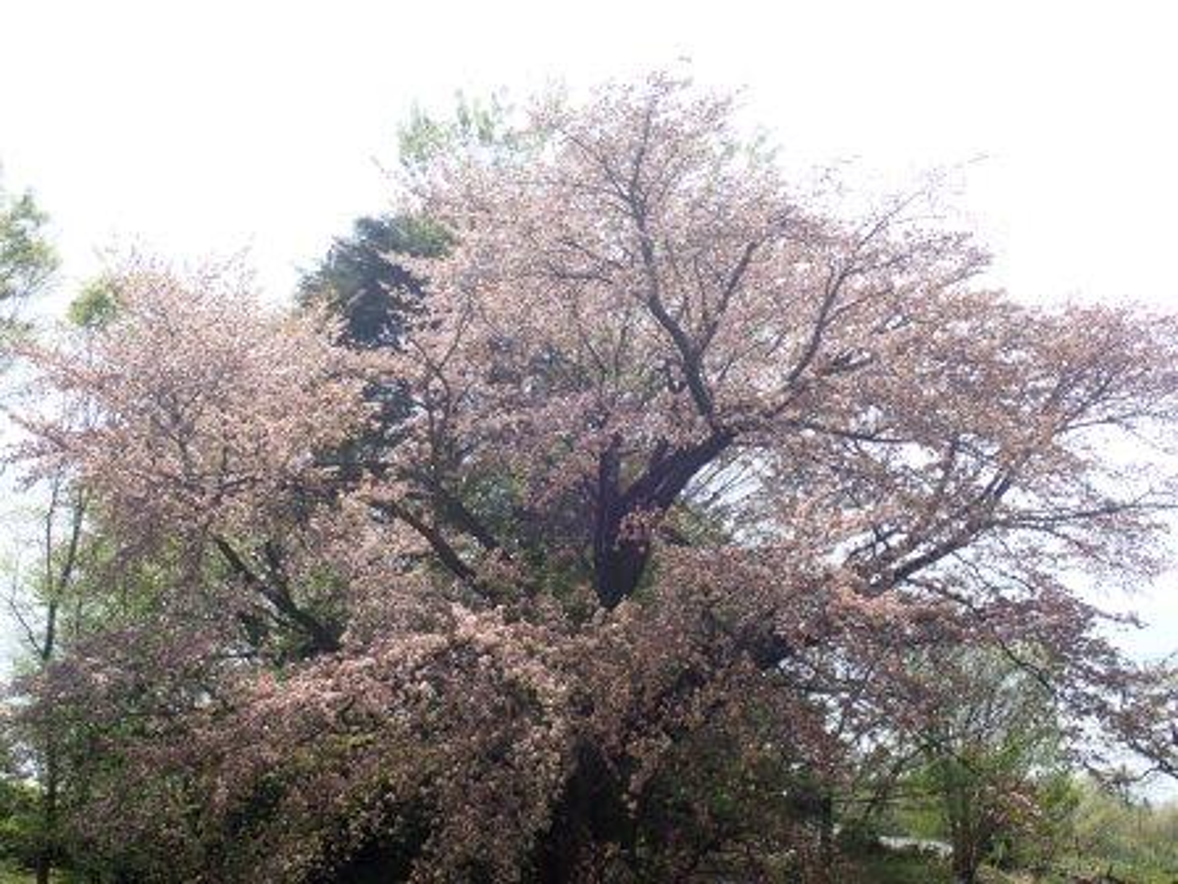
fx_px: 1974
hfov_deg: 33.2
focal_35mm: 58
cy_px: 442
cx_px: 589
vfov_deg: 25.2
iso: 100
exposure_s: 1/320
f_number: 5
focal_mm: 10.35
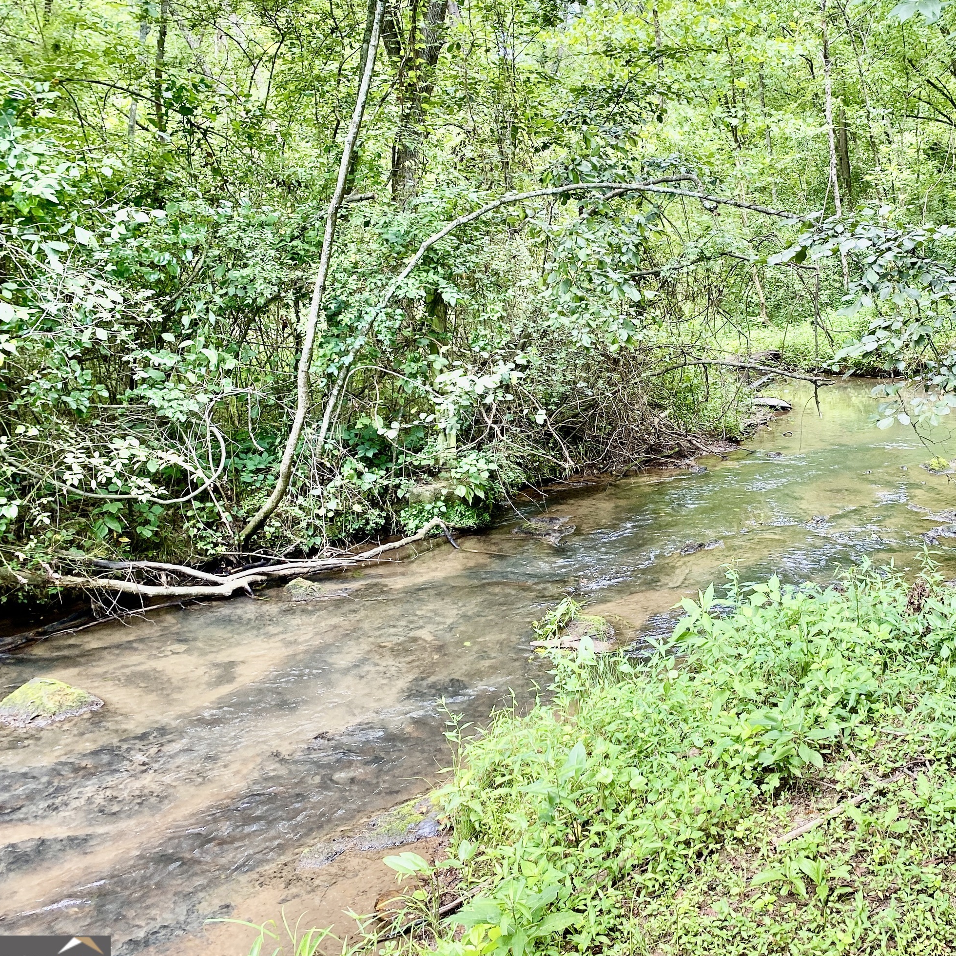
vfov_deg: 46.0
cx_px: 691
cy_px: 430
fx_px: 1125
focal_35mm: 36
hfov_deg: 44.8
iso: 80
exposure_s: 1/121
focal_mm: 4.25
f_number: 1.8
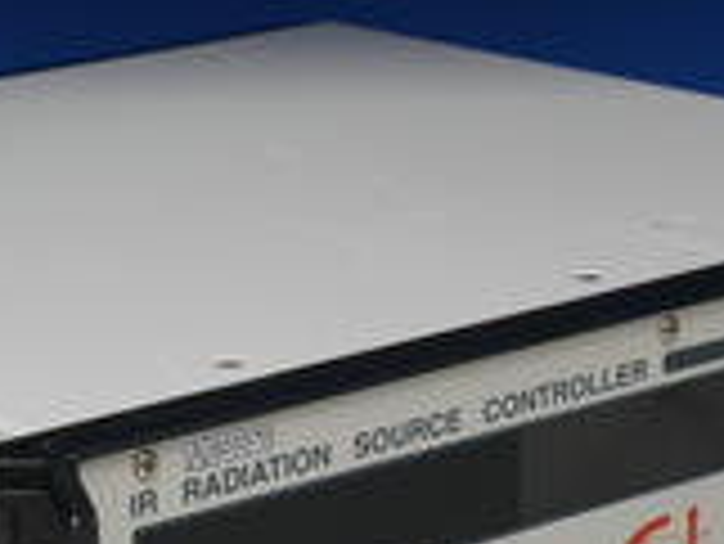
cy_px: 454
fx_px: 3537
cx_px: 229
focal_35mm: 169
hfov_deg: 11.7
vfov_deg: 8.8
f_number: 9
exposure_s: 1/20
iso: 400
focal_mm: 34
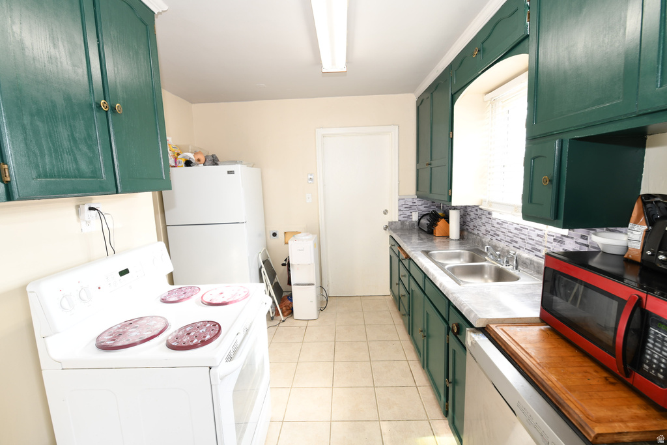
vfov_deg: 77.3
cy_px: 222
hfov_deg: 100.4
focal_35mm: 15
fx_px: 278
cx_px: 334
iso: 200
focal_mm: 15
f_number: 5.6
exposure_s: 1/8
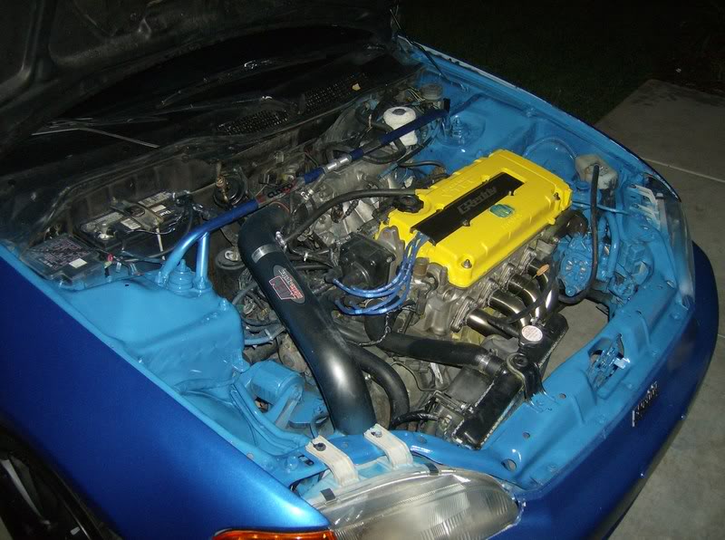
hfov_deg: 51.5
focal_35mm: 36
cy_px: 270
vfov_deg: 39.5
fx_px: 752
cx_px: 362
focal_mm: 6
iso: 200
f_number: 2.8
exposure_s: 1/60
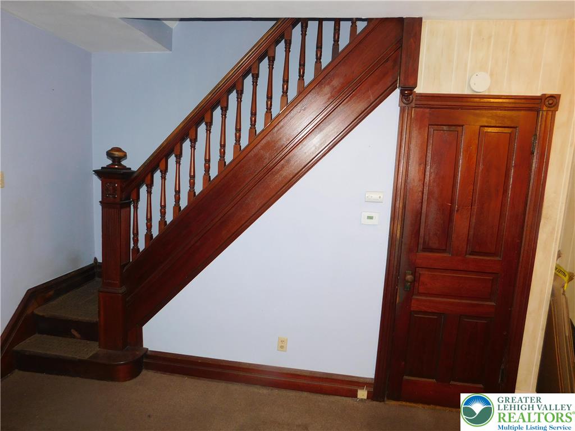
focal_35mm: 23
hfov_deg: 73.9
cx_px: 288
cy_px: 216
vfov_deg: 58.9
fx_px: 382
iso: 200
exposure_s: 1/30
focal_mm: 4
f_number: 3
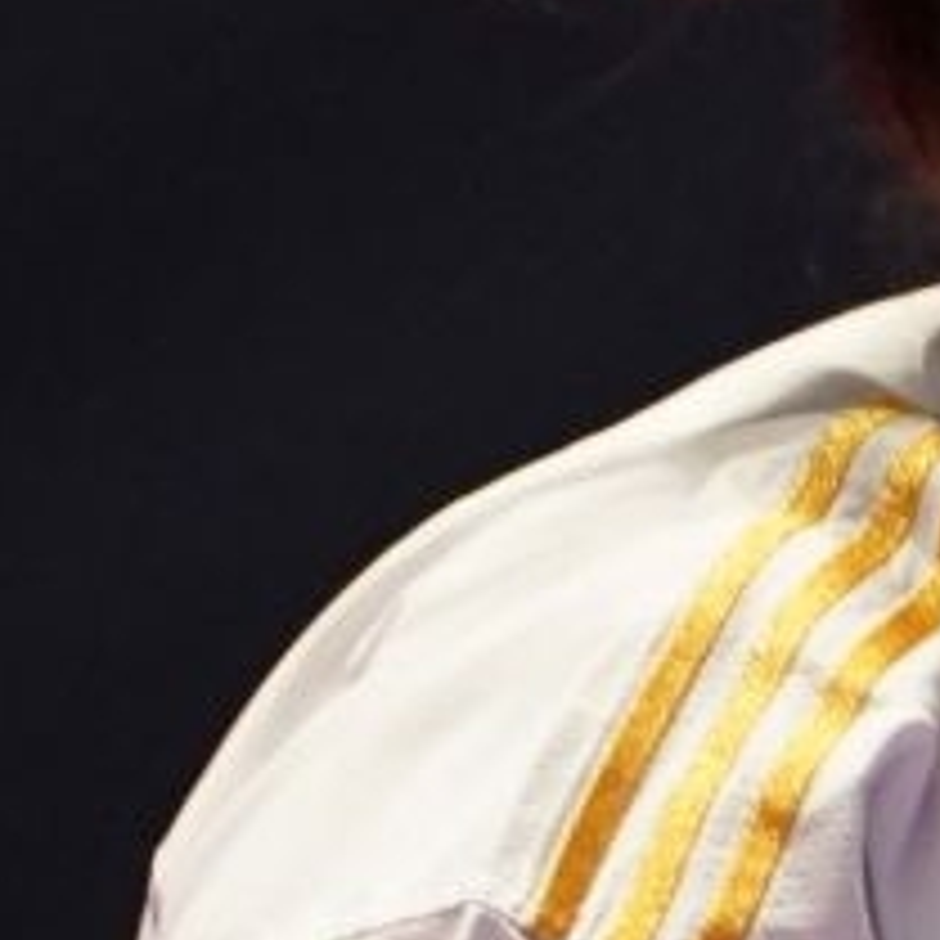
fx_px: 67436
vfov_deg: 0.8
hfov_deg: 0.8
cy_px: 625
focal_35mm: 2195
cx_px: 3998
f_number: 2.8
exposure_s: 1/1000
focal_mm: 200
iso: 2000
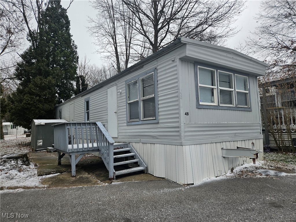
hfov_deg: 73.9
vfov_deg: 58.9
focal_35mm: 23
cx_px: 148
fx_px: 197
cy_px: 111
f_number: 1.8
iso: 50
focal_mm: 5.4
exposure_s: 1/383
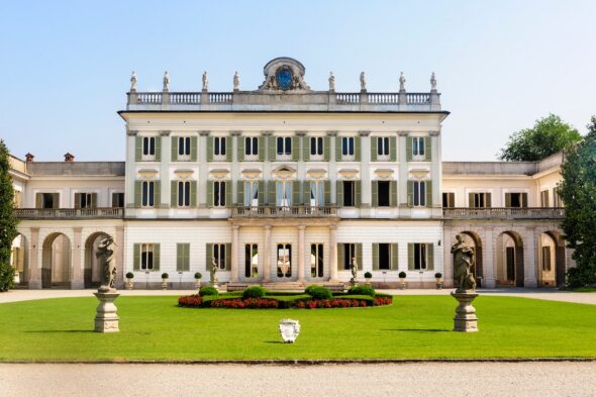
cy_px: 198
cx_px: 298
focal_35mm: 48
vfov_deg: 28.1
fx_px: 794
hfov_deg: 41.1
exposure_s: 1/250
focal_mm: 48
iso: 200
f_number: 11
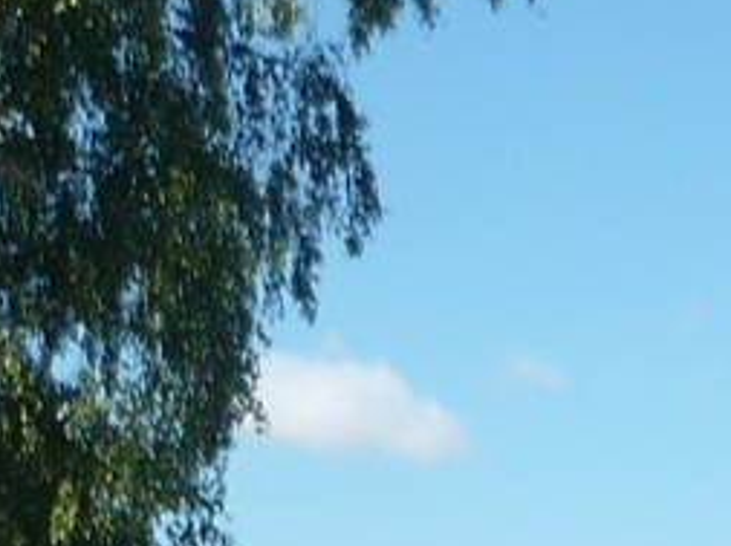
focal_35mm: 209
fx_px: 4407
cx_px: 806
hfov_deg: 9.4
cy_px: 864
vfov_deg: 7.0
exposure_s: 1/125
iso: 100
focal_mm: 5.5
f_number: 8
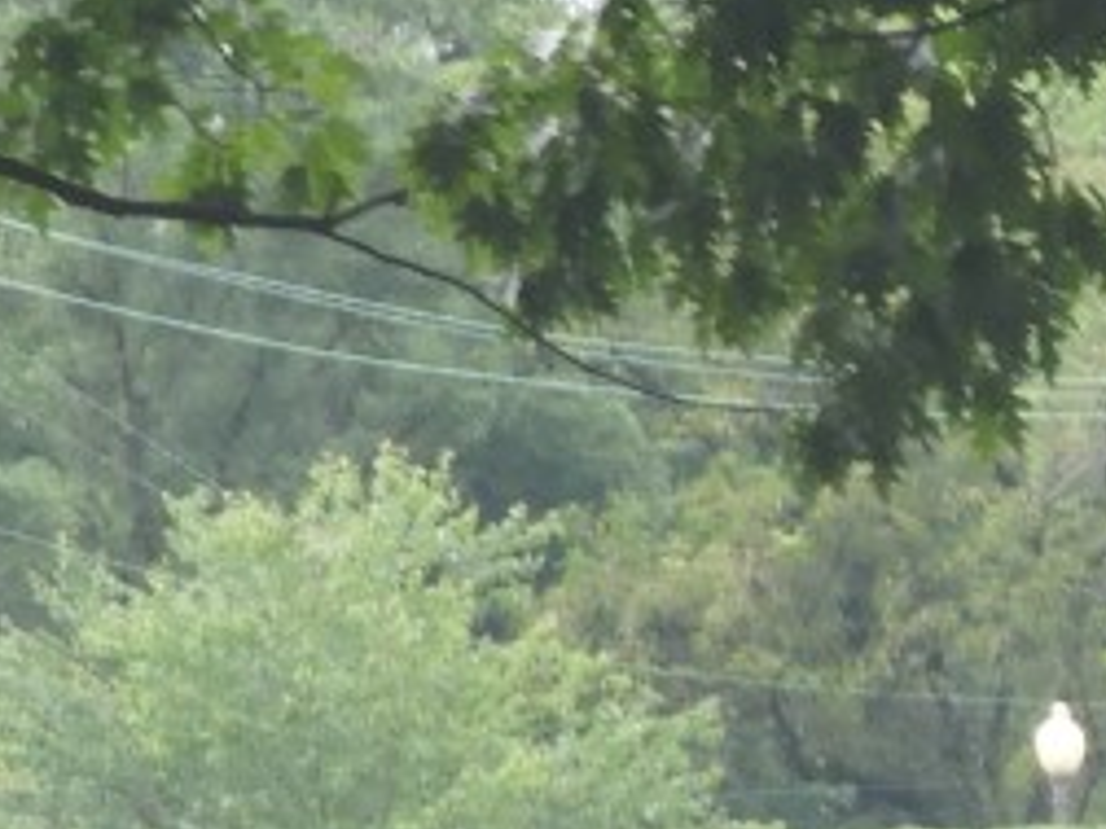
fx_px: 15496
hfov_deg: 4.0
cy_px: 855
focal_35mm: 485
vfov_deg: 3.1
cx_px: 2853
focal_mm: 15.2
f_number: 4.5
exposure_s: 1/60
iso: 110
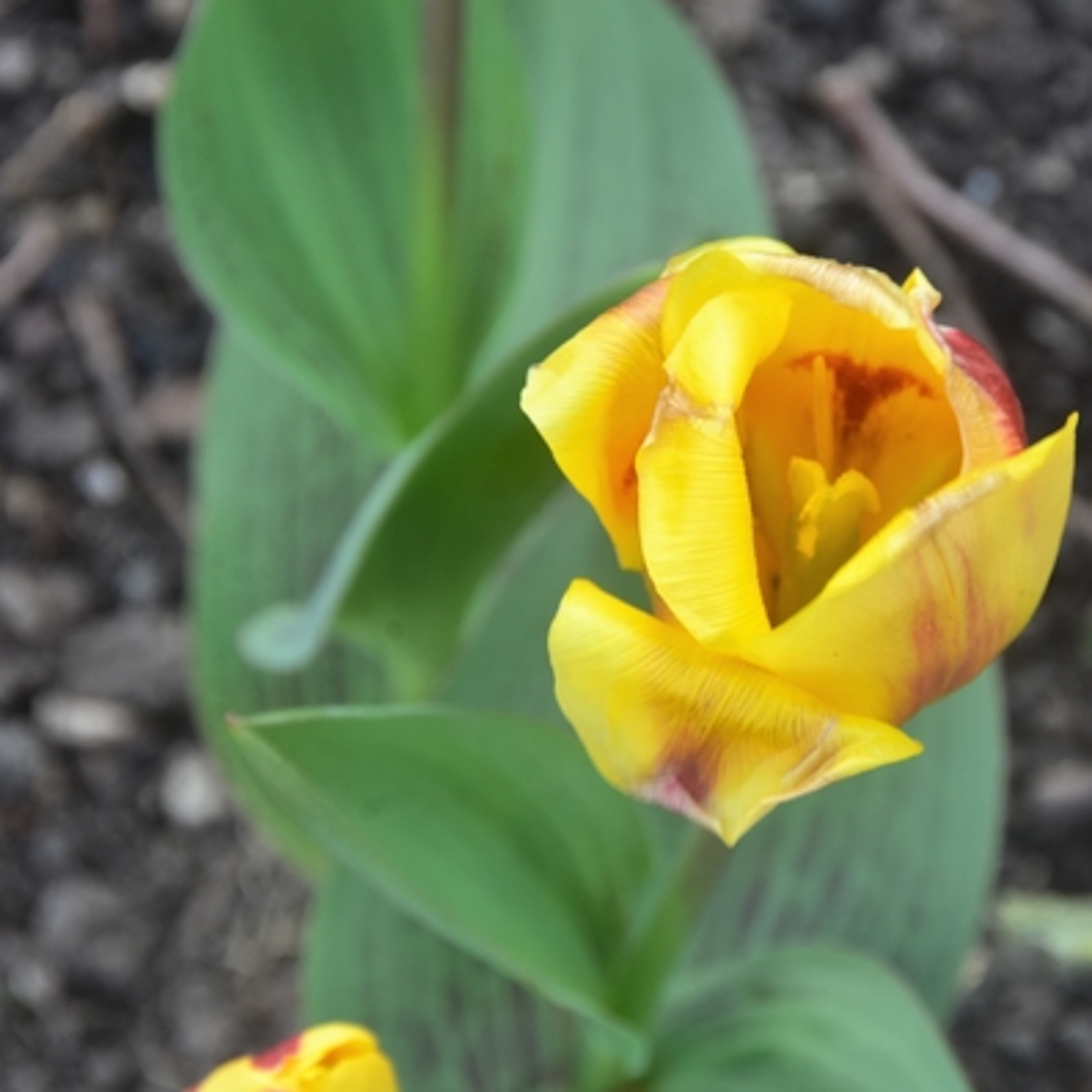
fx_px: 13741
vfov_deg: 4.6
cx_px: 740
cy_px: 545
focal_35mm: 385
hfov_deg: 4.6
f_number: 10
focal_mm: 200
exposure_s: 1/50
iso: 400
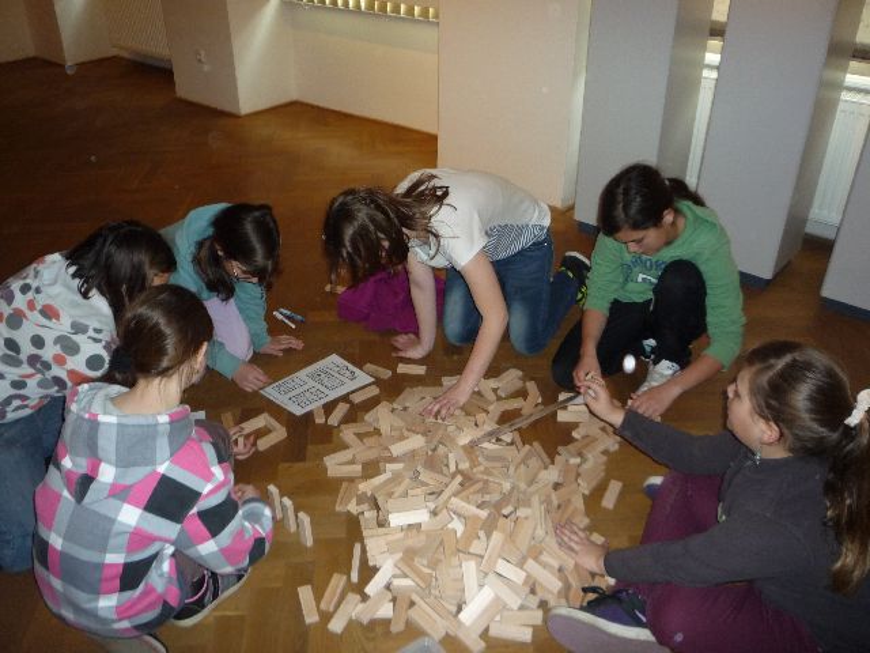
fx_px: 754
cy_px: 326
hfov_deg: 60.0
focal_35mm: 30
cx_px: 435
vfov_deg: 46.8
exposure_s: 1/30
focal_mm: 5.2
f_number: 3.3
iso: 200
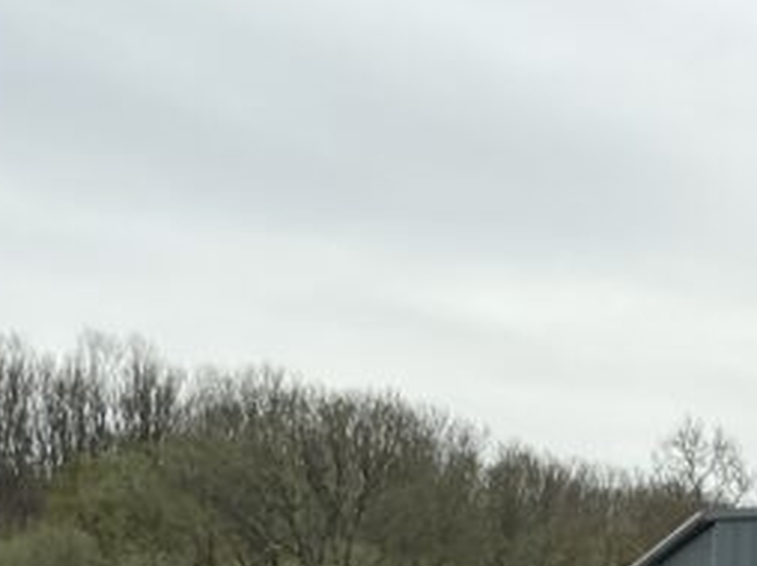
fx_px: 2469
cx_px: 861
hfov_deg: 16.8
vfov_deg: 11.9
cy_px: 1061
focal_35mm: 113
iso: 20
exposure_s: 1/142
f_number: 1.8
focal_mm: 3
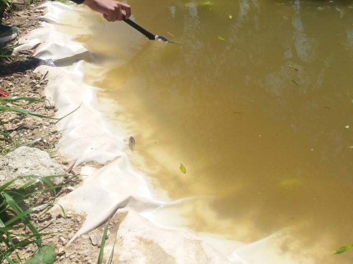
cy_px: 64
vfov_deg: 32.2
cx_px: 229
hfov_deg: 42.5
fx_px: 449
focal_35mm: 44
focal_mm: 3.7
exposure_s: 1/2178
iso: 64
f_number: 1.9
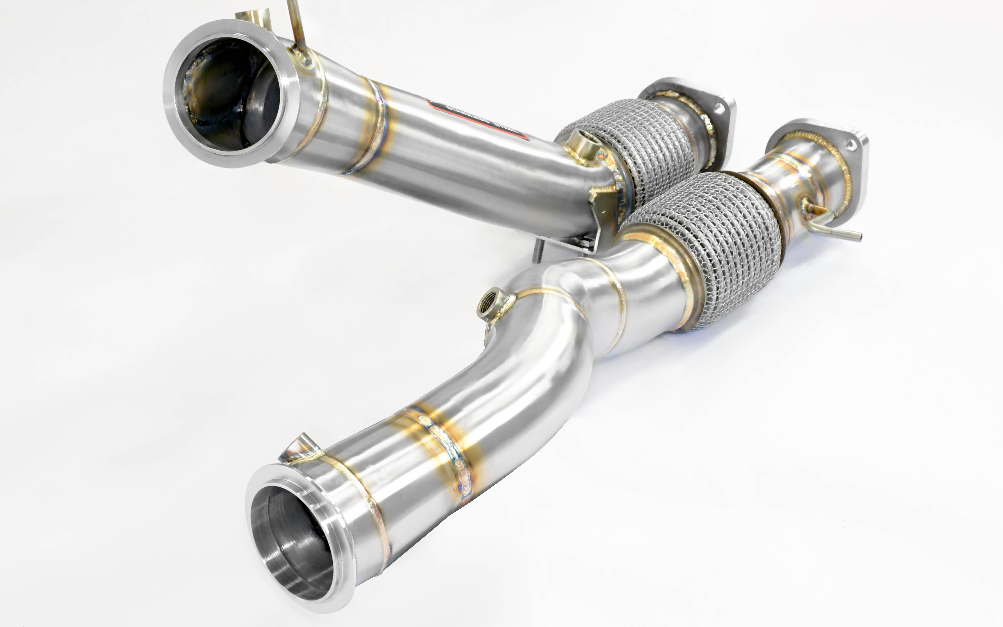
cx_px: 533
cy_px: 272
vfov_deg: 10.7
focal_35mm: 122
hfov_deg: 17.1
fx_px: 3335
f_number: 13
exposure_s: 1/100
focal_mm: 70
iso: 2500
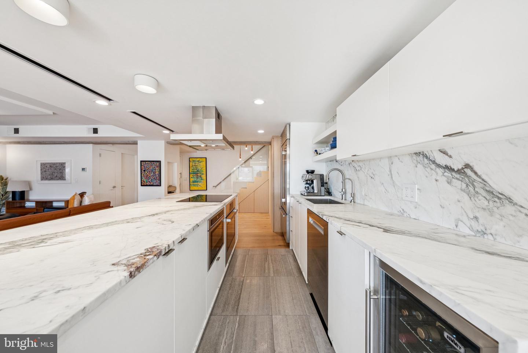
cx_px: 264
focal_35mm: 12
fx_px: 176
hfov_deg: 112.6
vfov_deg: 90.0
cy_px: 176
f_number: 7.1
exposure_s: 1/60
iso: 640
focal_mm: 12
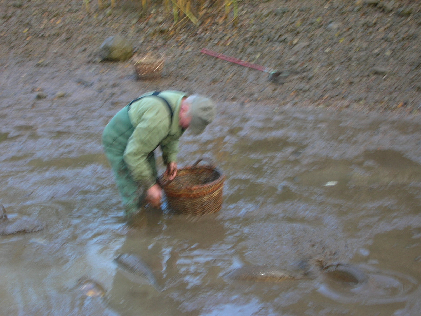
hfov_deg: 31.2
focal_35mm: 62
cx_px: 210
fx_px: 754
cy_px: 158
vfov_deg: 23.7
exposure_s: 1/30
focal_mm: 10.2
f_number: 3.6
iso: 55
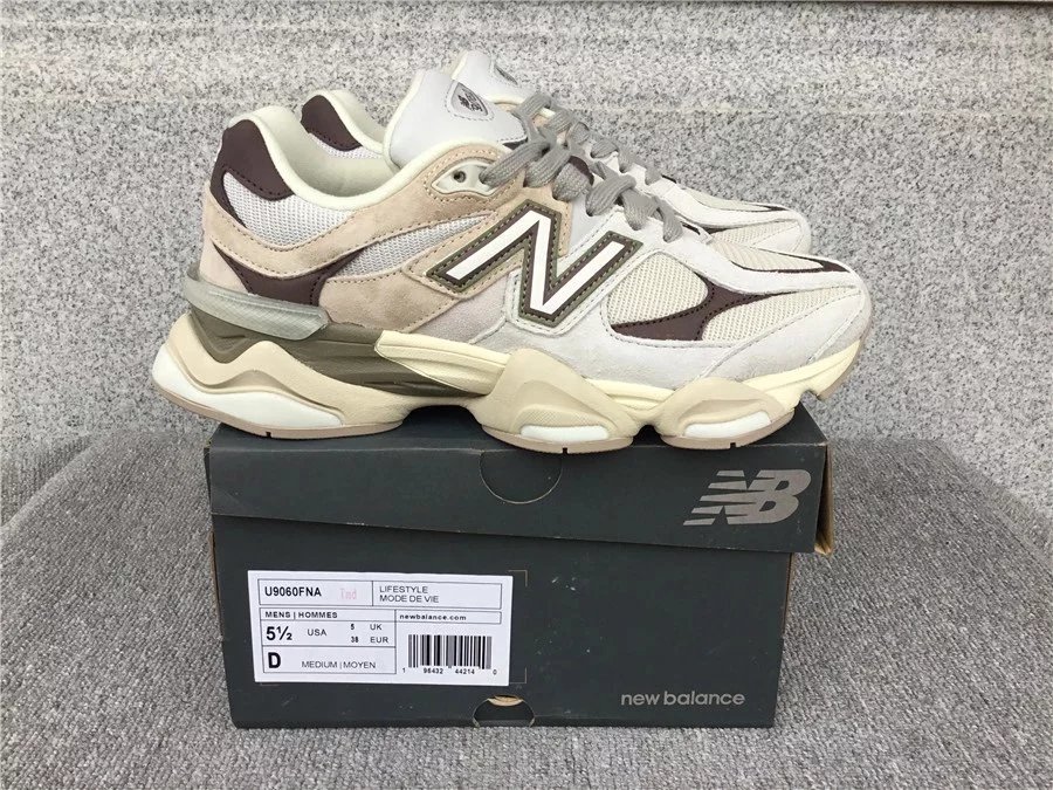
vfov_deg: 45.4
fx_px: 943
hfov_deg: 58.4
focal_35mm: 31
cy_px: 395
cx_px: 526
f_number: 2.4
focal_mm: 3.3
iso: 40
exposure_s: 1/100
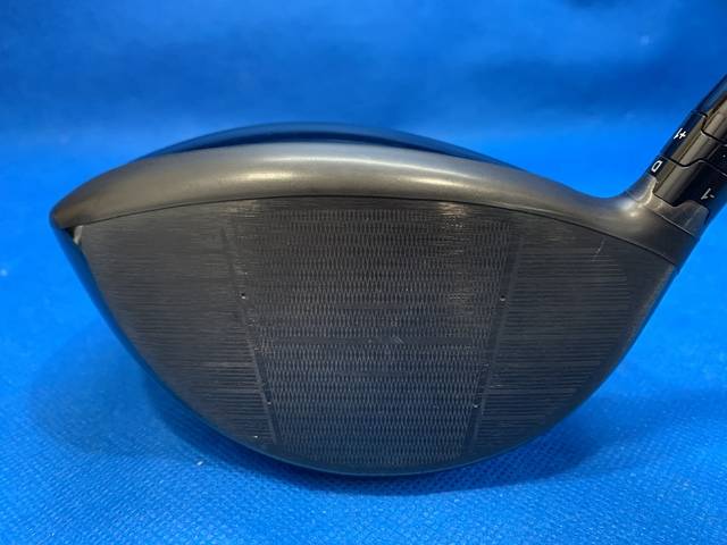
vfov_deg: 53.1
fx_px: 546
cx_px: 364
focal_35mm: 26
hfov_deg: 67.3
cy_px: 272
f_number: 1.8
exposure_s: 1/60
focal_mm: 4.25
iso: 250
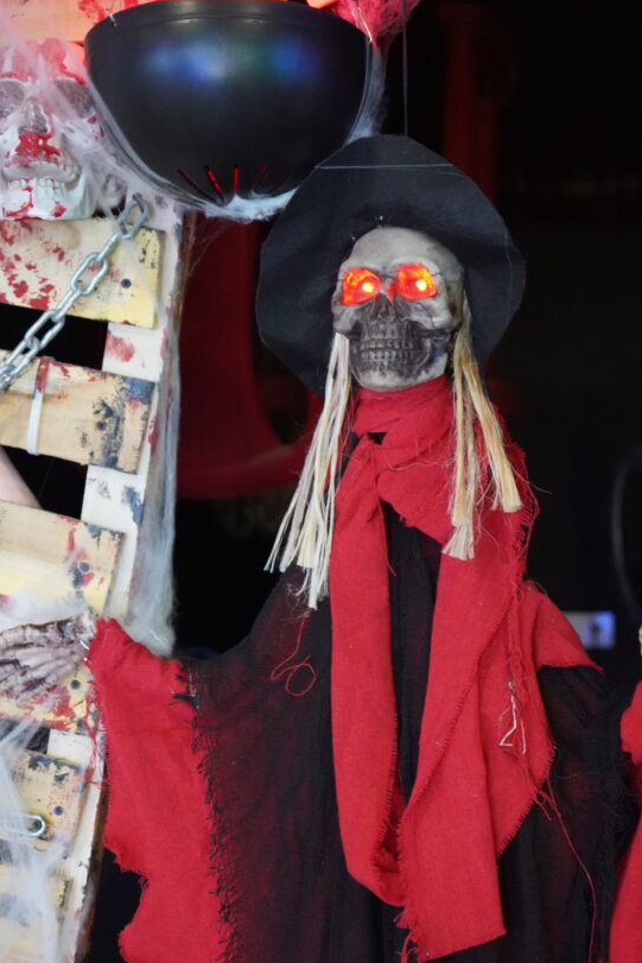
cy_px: 596
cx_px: 385
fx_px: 1417
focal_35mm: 53
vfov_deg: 37.3
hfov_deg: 25.5
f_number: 4.5
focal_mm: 42
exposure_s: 1/125
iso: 12800
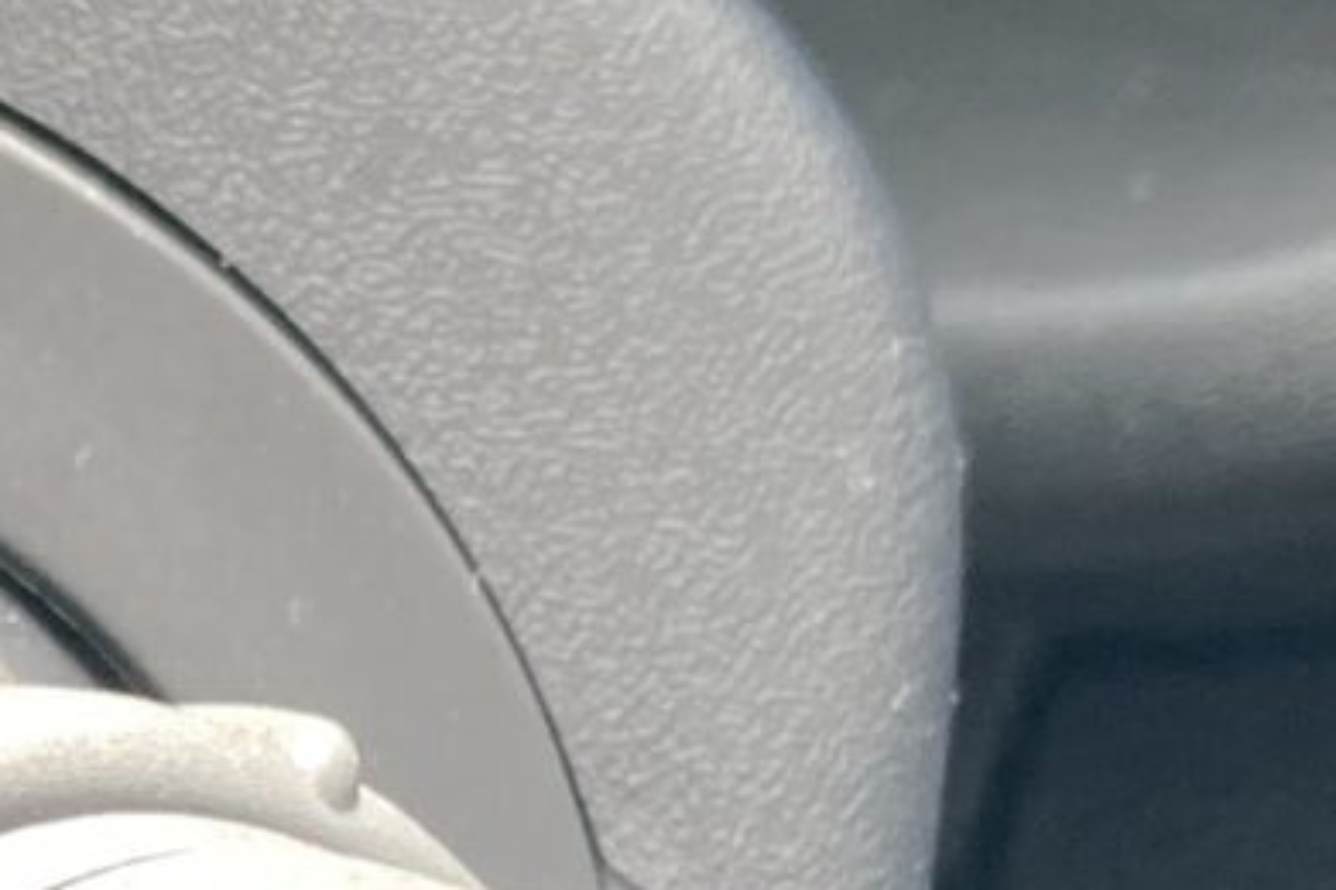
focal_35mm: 191
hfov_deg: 10.3
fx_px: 7088
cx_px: -774
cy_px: 1472
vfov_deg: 7.0
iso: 50
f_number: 1.8
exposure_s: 1/121
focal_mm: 3.99
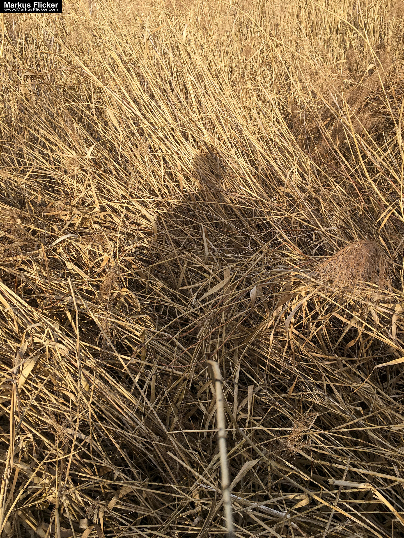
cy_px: 269
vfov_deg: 61.7
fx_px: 451
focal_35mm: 29
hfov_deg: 48.2
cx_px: 202
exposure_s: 1/730
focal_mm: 4.15
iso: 25
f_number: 2.2
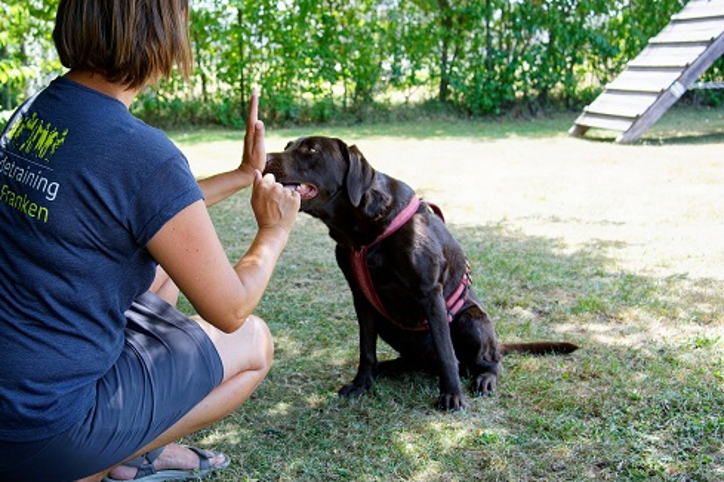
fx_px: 964
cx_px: 259
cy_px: 257
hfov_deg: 40.8
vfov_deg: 28.0
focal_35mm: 48
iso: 400
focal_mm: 35
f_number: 5.6
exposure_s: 1/160
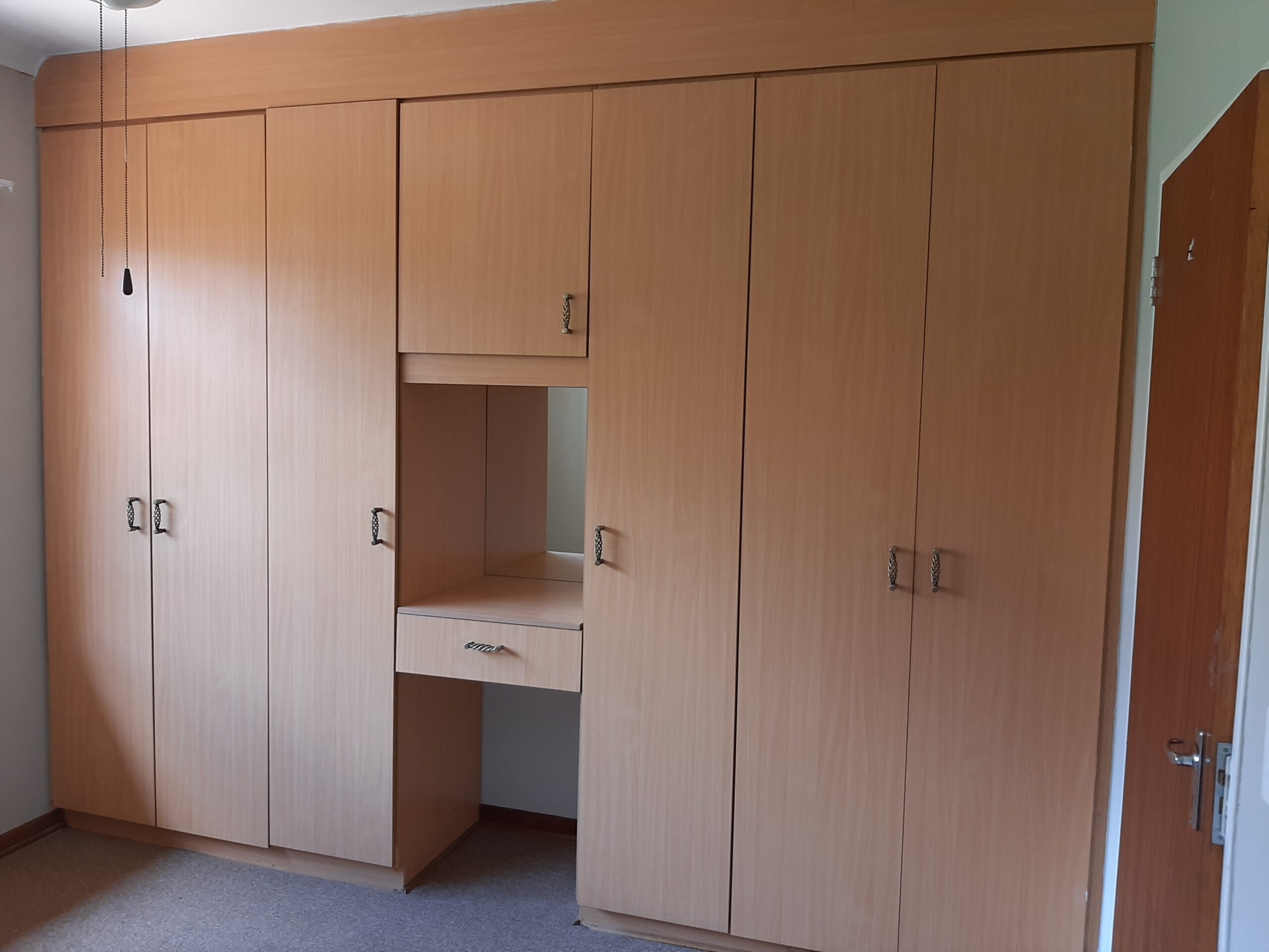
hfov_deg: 65.3
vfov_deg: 51.4
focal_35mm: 27
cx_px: 634
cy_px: 476
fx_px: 990
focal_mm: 3.93
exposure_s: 1/100
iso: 64
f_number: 1.7
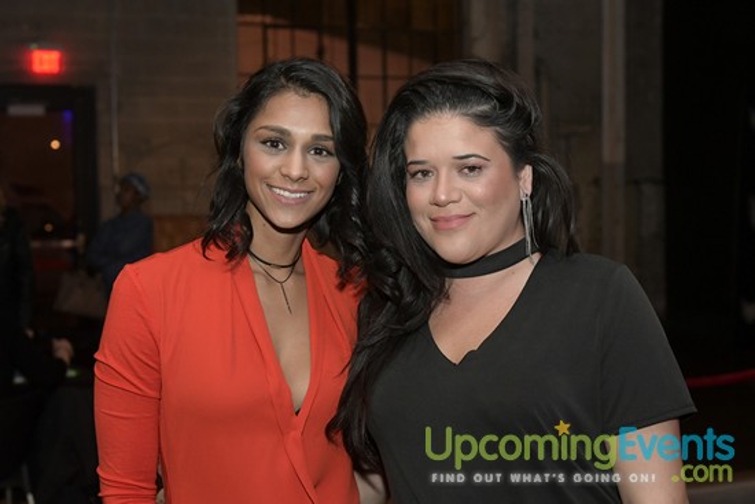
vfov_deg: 21.6
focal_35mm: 63
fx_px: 1322
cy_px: 252
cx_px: 378
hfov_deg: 31.9
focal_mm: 42
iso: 2000
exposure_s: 1/100
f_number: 4
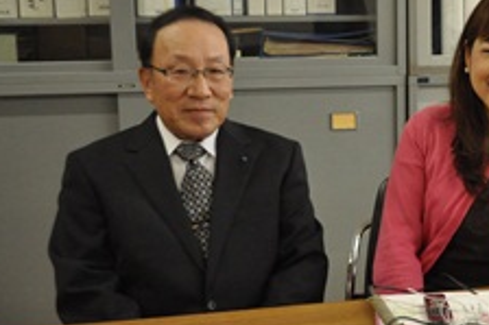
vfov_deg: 20.6
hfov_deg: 28.8
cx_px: 478
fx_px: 896
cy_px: 144
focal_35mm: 66
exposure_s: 1/320
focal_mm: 22
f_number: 4
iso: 2000
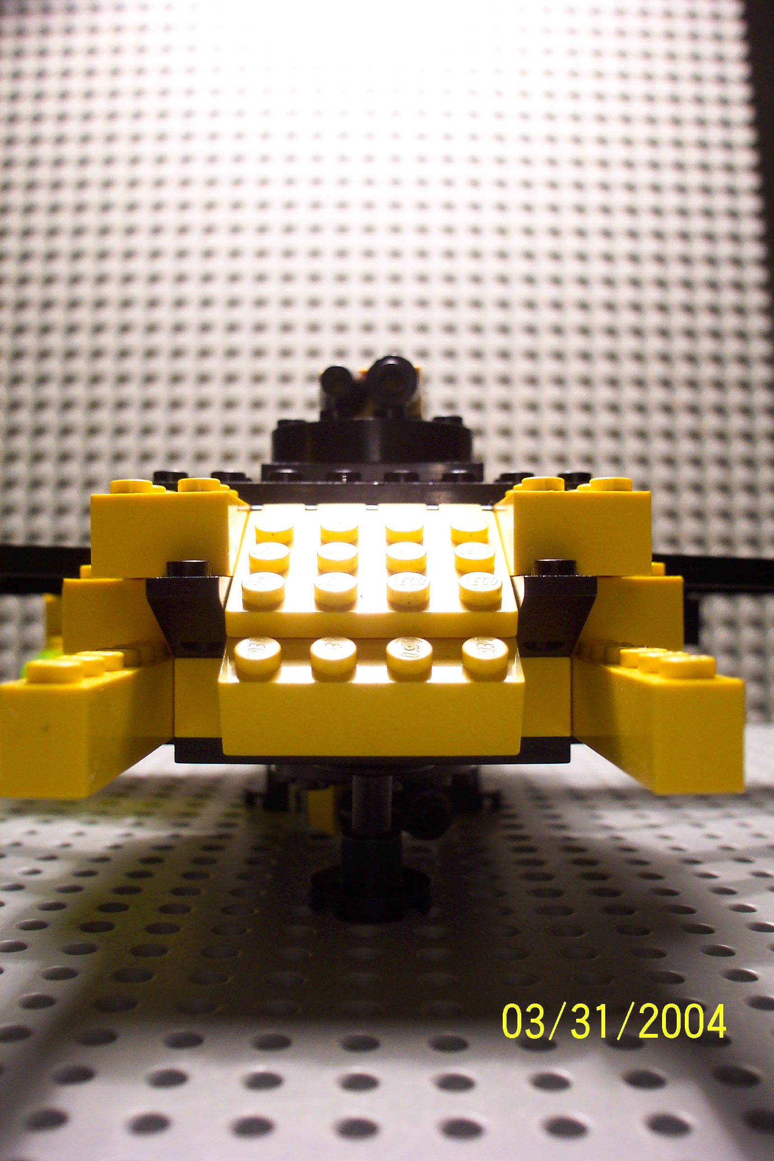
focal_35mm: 35
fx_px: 1129
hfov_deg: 37.9
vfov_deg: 54.4
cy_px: 580
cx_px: 387
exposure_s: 1/30
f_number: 2.8
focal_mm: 7.5
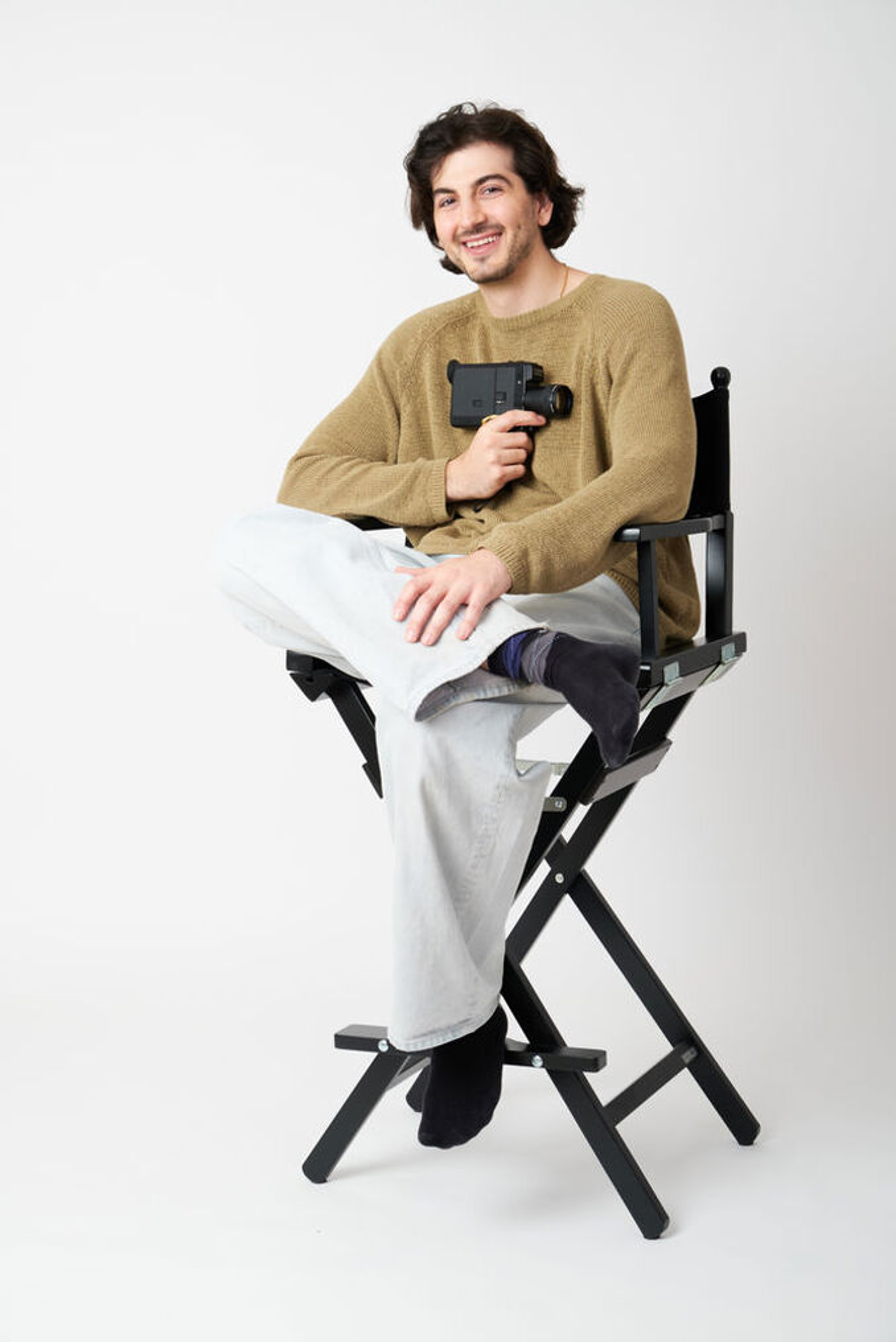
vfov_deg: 33.9
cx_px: 448
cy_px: 671
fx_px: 2201
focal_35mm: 59
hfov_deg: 23.0
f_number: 7.1
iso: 160
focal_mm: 39
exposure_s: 1/160
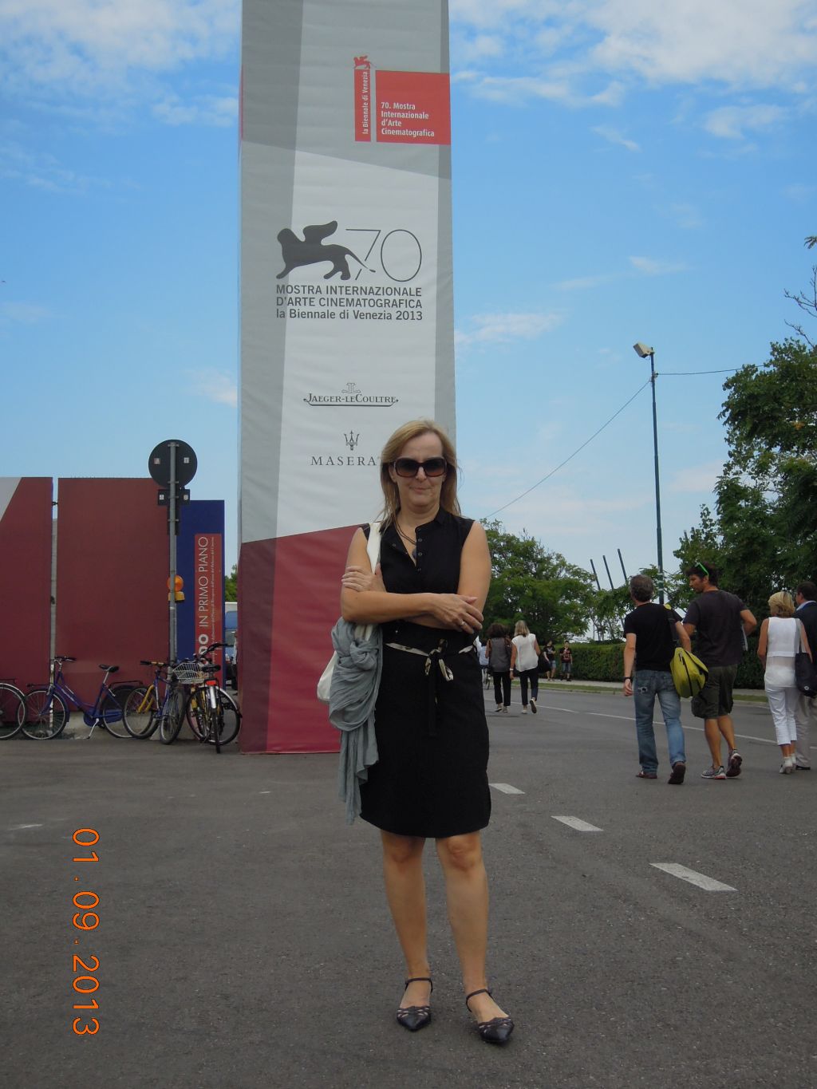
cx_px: 408
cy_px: 544
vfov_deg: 42.1
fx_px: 1416
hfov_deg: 32.2
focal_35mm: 45
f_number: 3.5
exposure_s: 1/1600
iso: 160
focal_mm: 8.1
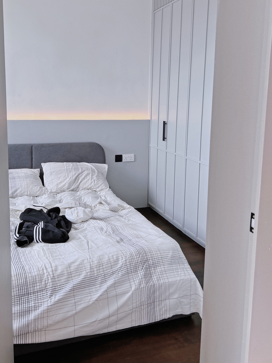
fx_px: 335
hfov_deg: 44.1
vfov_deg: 56.3
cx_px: 123
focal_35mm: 32
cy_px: 141
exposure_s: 1/109
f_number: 1.5
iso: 32
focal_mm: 5.7
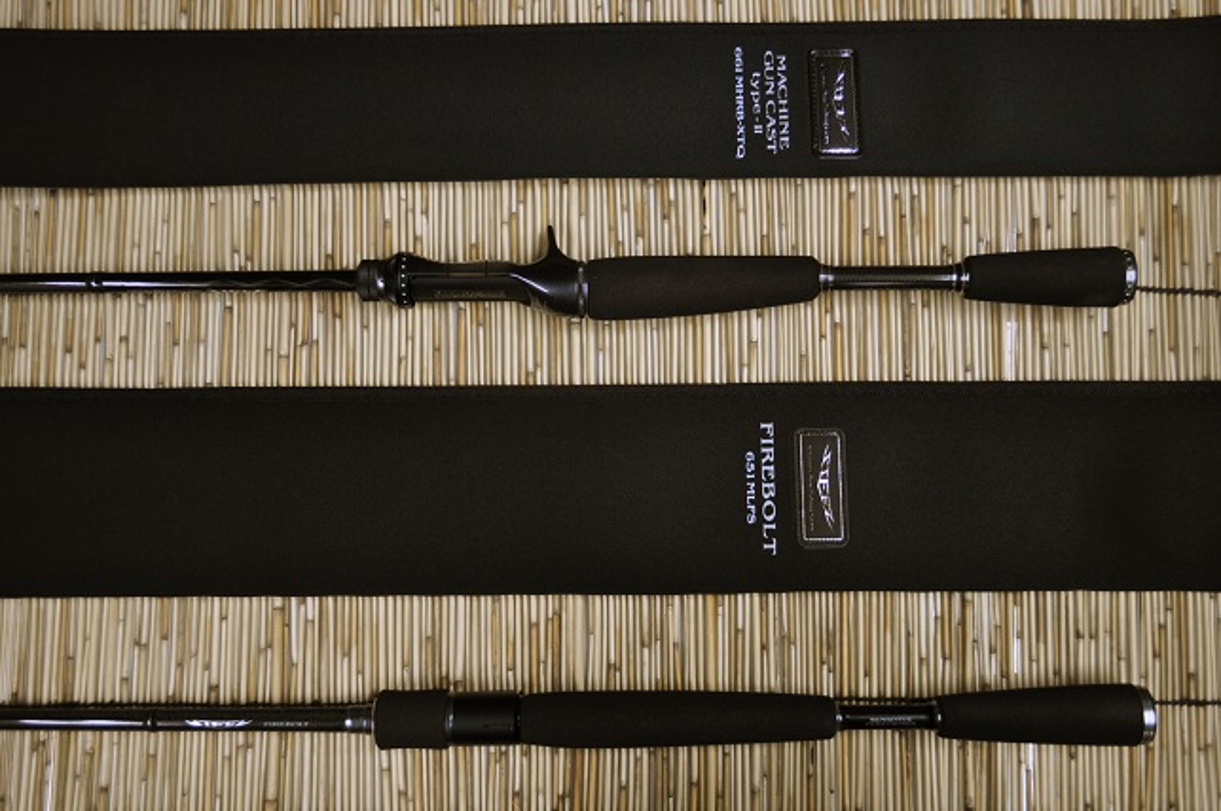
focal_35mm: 36
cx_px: 610
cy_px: 406
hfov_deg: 53.2
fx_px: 1220
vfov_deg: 36.8
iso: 560
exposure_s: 1/60
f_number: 4
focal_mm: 24
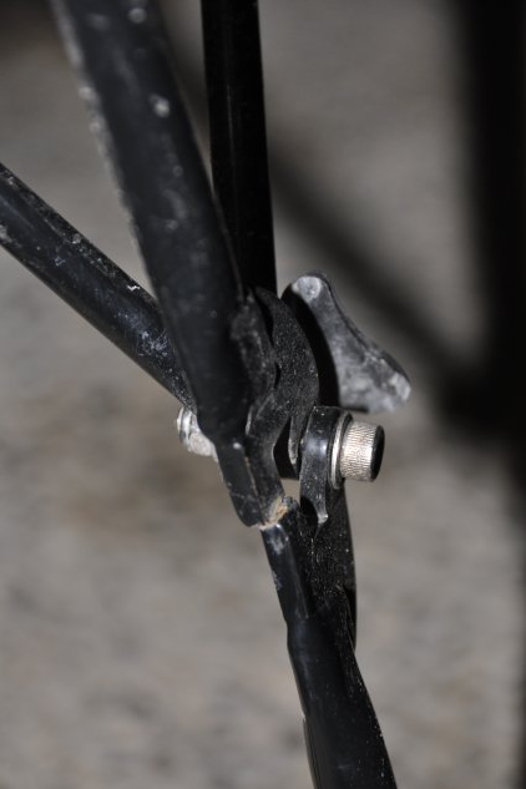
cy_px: 399
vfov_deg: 15.0
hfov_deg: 10.0
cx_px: 264
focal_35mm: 137
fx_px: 3002
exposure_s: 1/200
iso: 400
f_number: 5.3
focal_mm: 90
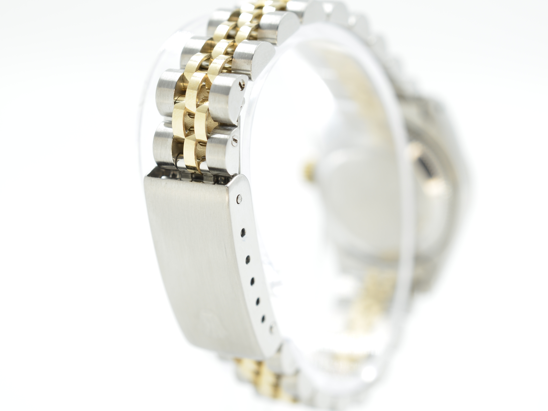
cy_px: 206
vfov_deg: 21.9
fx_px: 1061
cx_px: 284
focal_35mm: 67
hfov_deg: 29.0
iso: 250
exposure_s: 1/50
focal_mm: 40
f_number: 8
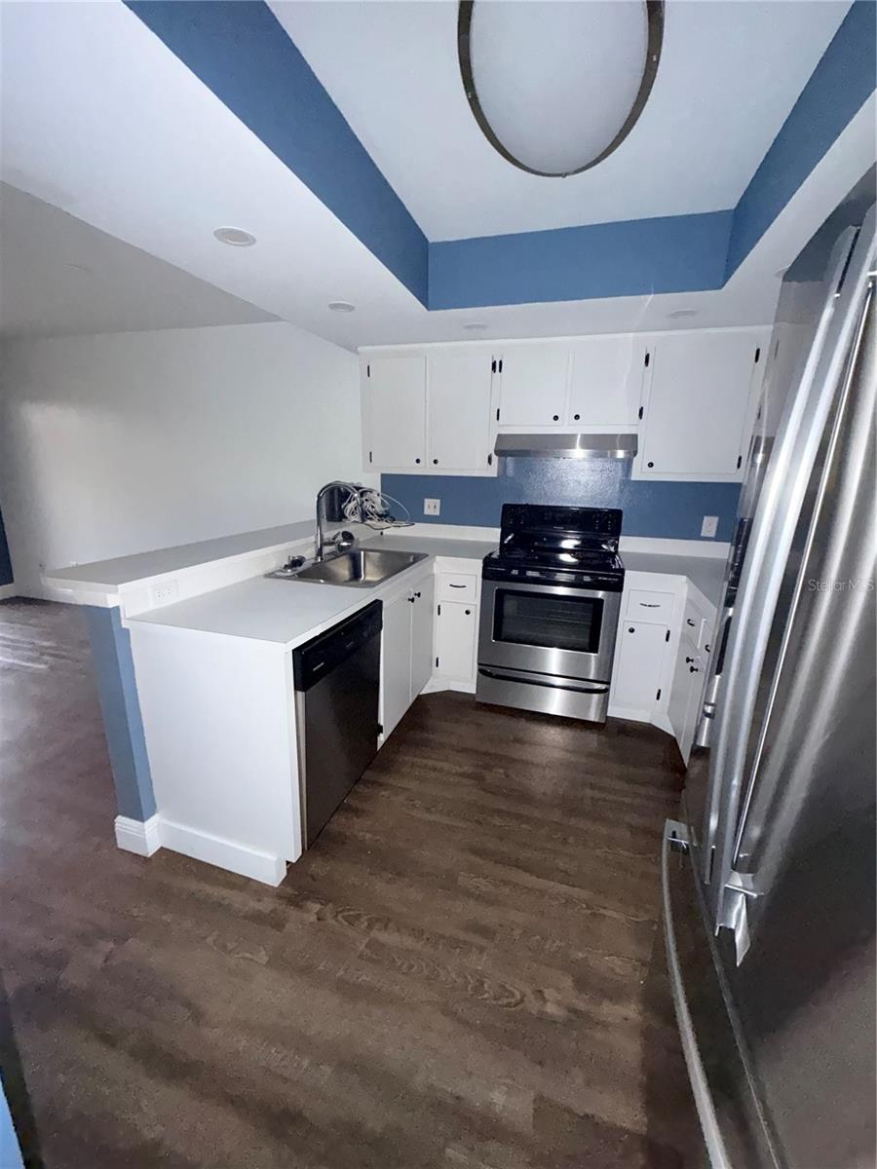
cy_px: 584
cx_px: 438
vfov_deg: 102.1
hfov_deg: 85.7
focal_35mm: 14
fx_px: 473
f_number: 2.2
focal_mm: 2.22
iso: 1600
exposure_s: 1/25
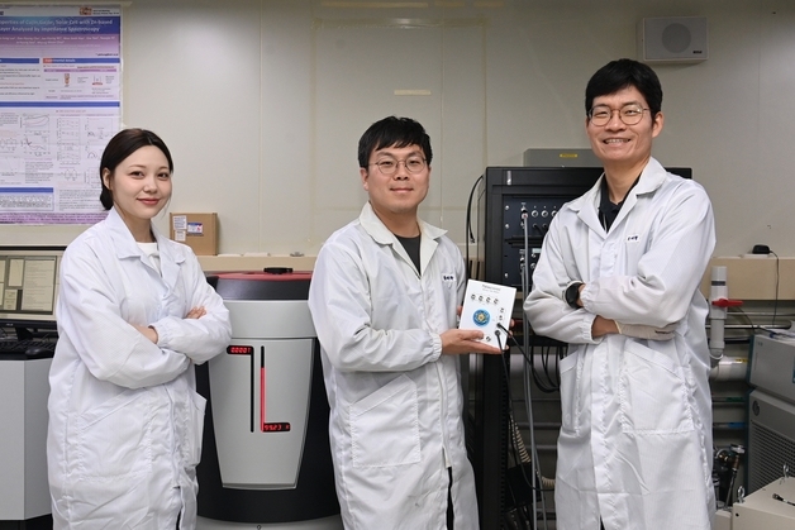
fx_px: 795
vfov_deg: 36.9
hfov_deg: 53.1
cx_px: 398
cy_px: 265
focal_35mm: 36
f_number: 6.3
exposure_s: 1/60
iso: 1000
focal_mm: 24
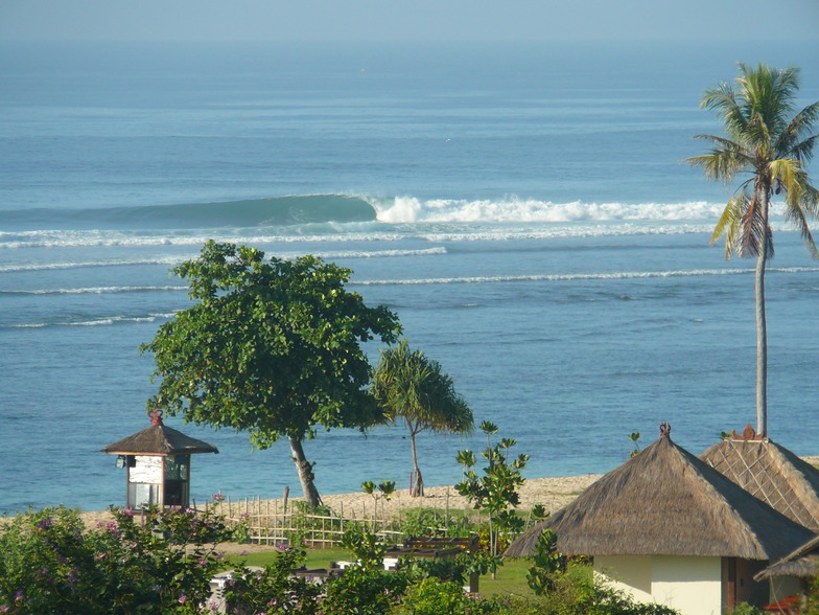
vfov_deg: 4.2
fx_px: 8281
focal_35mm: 350
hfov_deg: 5.7
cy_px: 308
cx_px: 410
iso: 80
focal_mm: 52
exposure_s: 1/500
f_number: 4.2
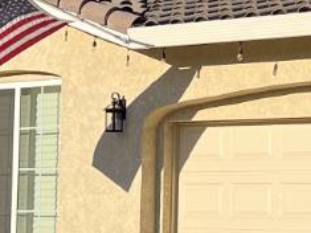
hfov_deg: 11.8
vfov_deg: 8.9
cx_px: 291
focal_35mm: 166
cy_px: 35
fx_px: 1491
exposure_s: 1/5076
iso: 50
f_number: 1.5
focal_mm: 5.7
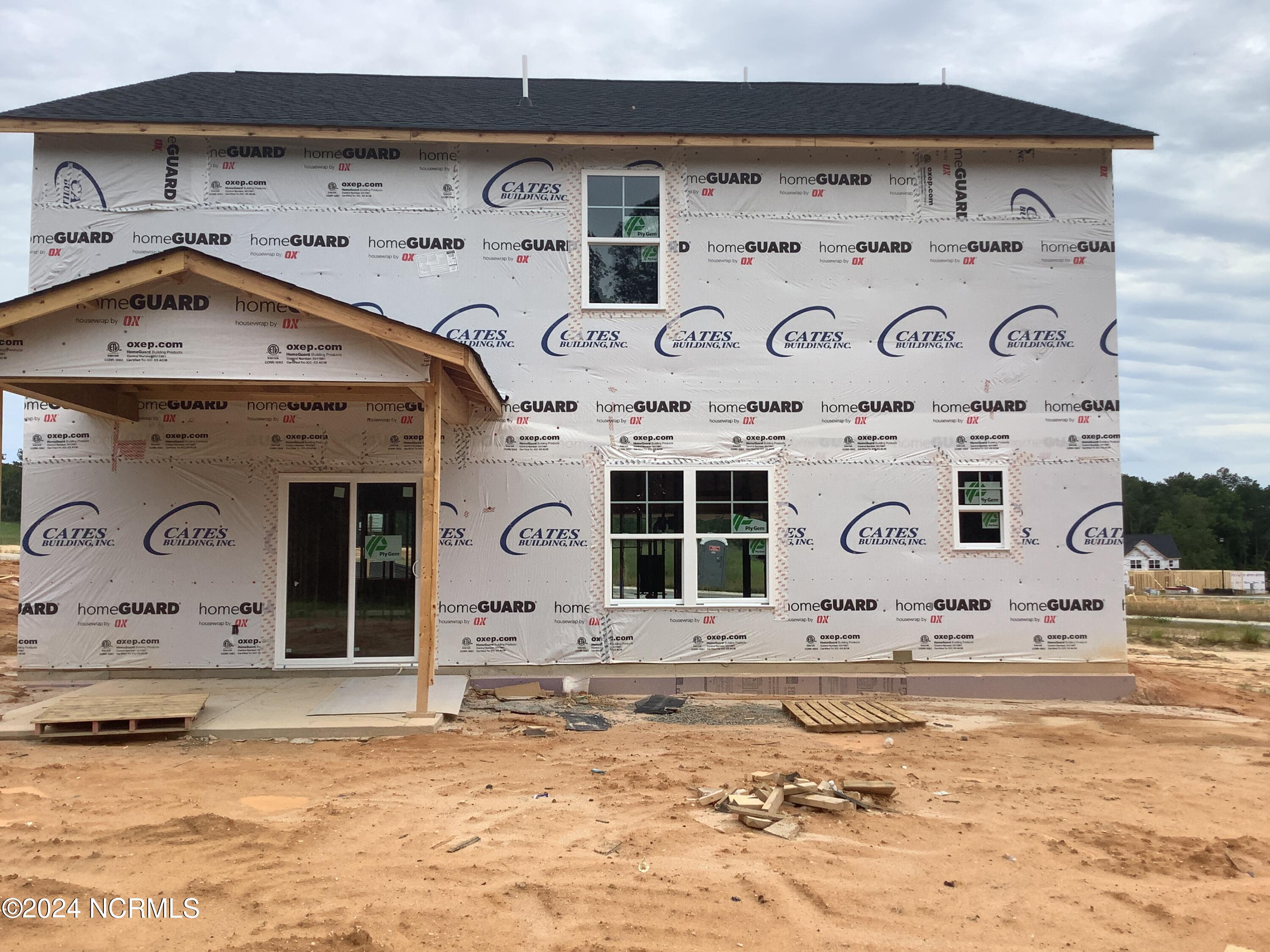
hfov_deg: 58.4
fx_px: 1137
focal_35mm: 31
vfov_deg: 45.4
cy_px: 476
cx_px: 635
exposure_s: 1/916
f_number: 2.4
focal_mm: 3.3
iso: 25
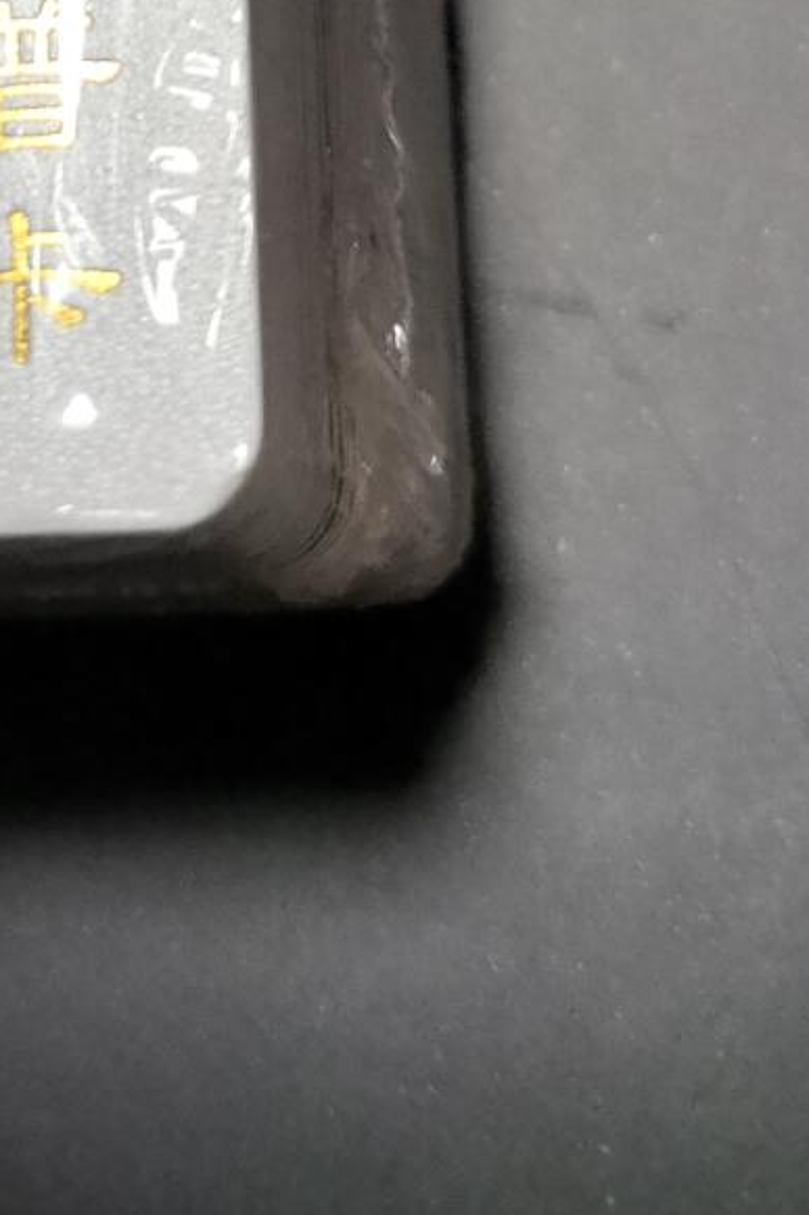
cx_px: -199
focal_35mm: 87
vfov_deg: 20.9
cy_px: -441
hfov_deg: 15.1
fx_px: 2934
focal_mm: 5.75
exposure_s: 1/100
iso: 160
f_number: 2
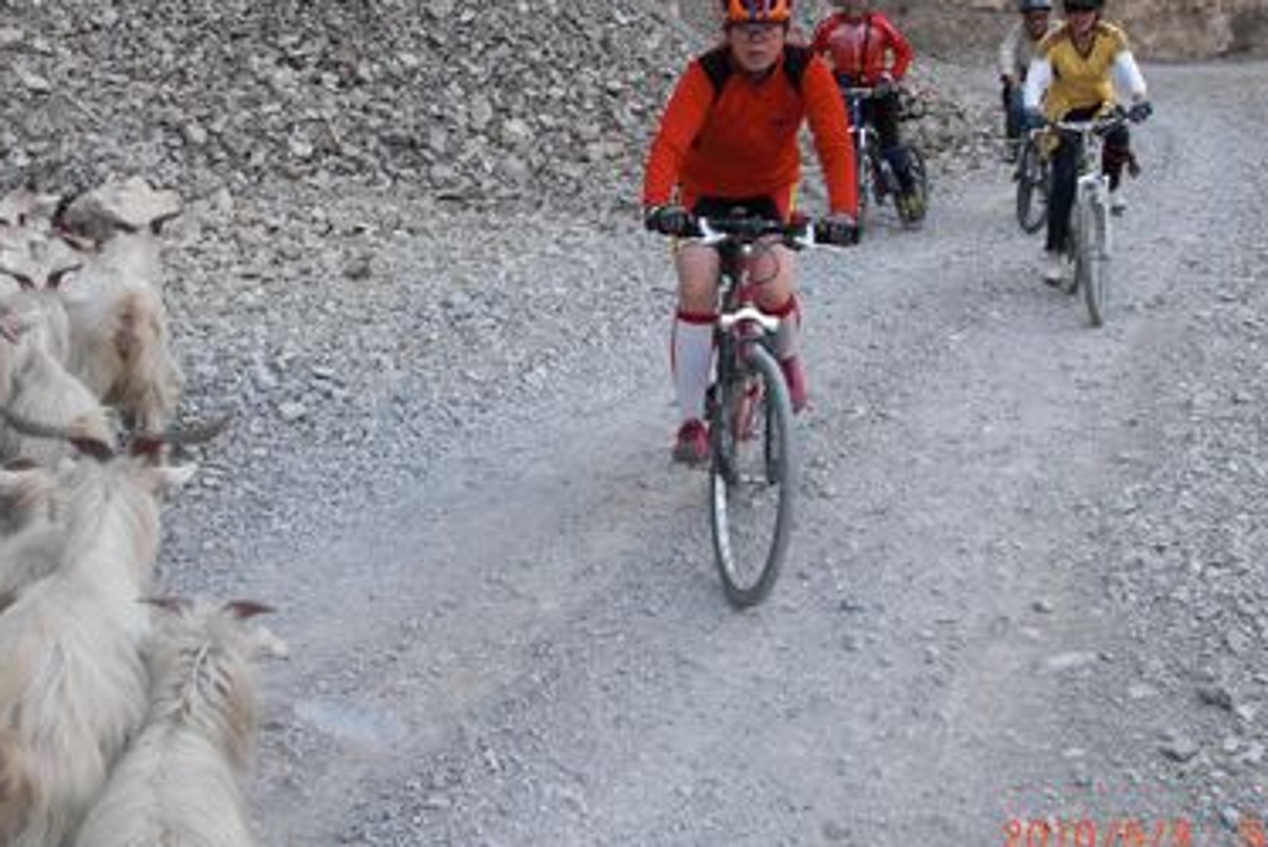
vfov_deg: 27.0
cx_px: 593
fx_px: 1762
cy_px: 330
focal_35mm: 50
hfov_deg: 39.6
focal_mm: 6.3
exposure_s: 1/80
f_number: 2.8
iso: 50
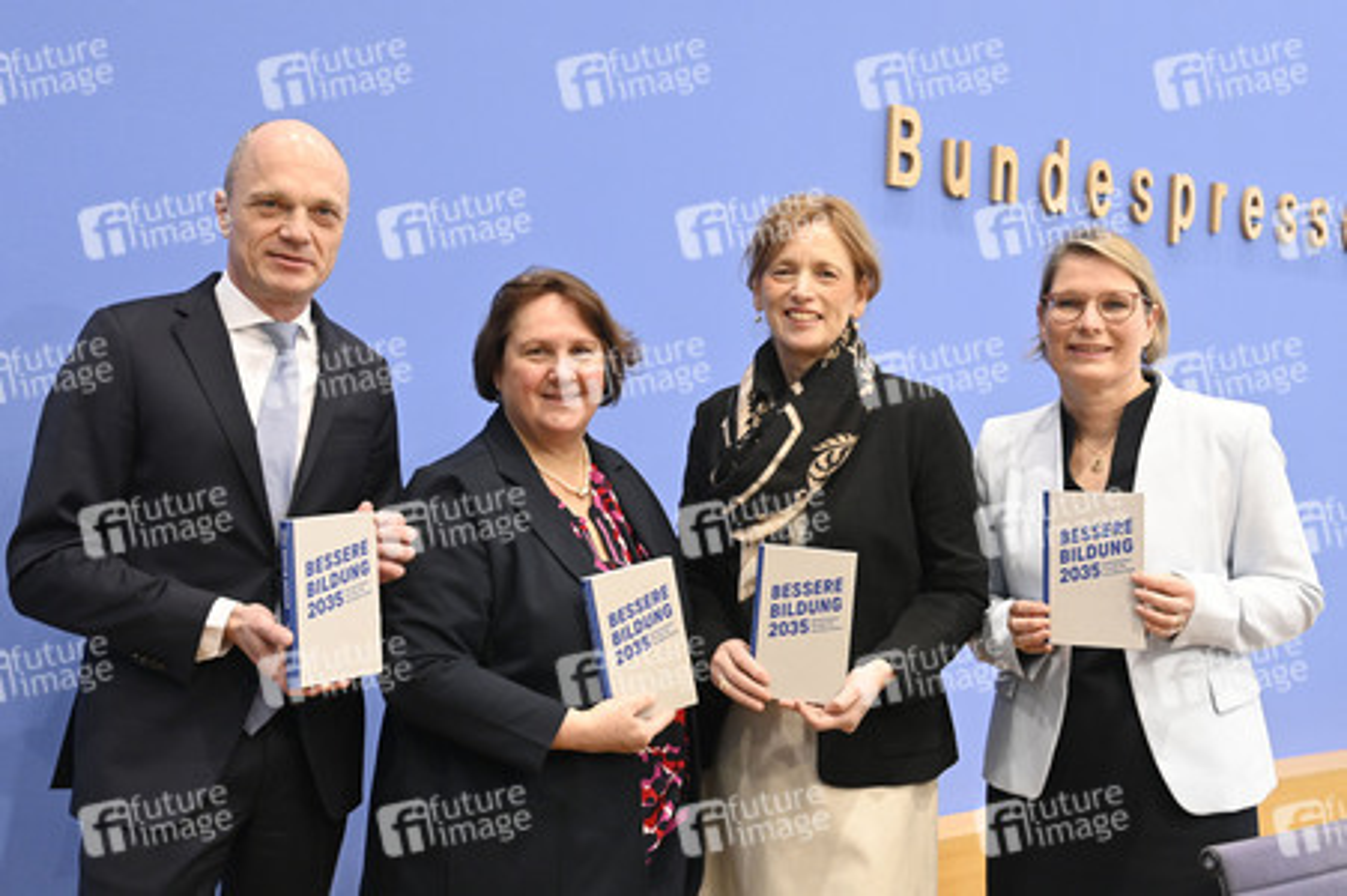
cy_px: 448
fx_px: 1645
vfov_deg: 30.5
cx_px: 674
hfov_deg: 44.5
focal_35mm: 44
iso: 5000
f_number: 5.6
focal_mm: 44
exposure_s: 1/250
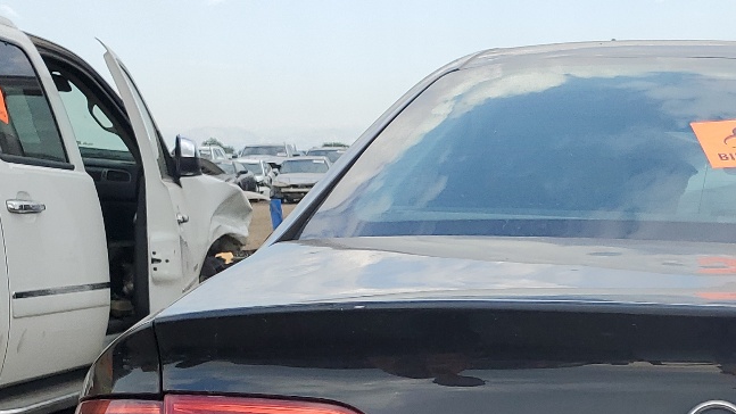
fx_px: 1366
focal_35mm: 70
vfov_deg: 16.2
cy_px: 555
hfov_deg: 27.9
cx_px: 774
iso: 50
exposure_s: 1/1111
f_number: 1.5
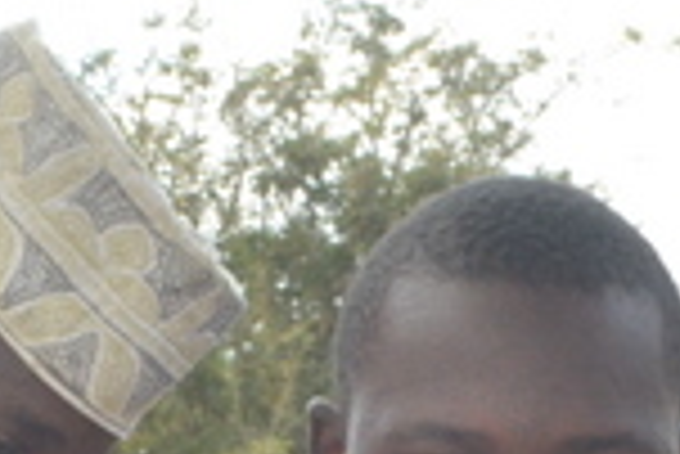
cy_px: 906
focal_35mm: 125
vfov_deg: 10.2
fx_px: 2363
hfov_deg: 16.4
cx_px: 311
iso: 800
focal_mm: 18
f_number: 11
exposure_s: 1/200
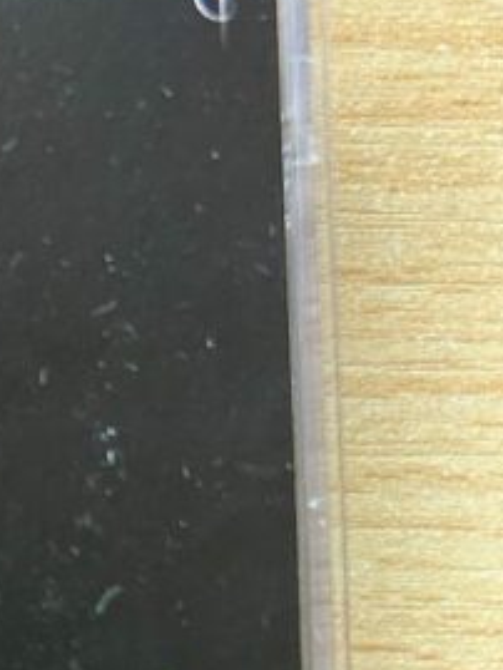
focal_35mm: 99
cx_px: -436
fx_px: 1917
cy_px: 919
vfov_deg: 18.2
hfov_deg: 13.3
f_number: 1.5
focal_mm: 5.7
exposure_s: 1/50
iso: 160
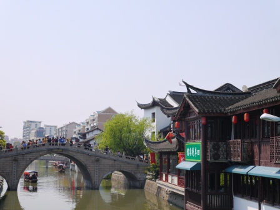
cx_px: 140
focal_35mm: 54
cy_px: 105
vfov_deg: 27.0
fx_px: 437
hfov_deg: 35.5
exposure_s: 1/400
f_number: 9
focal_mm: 27
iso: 160
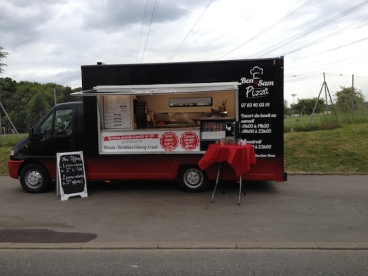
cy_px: 138
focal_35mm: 35
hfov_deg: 52.6
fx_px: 372
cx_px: 184
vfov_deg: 40.7
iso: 50
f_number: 2.4
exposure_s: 1/60
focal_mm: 4.28
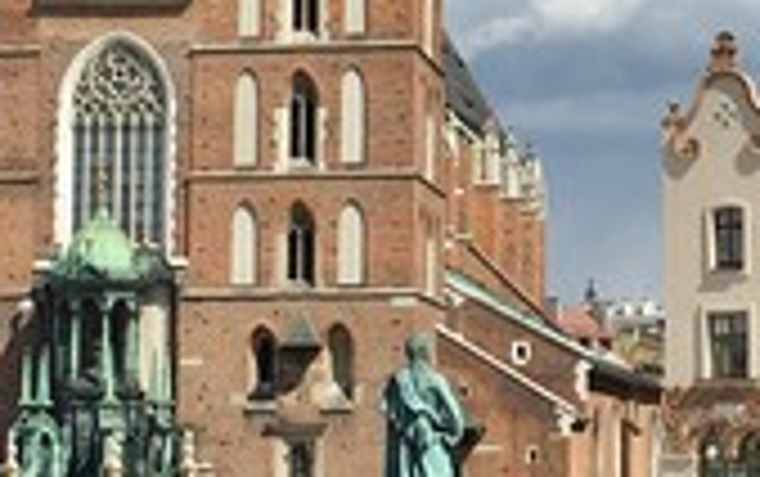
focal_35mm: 133
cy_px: 32
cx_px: 573
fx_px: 2758
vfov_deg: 9.8
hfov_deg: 15.6
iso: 25
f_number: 2.2
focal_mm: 4.15
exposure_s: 1/2959
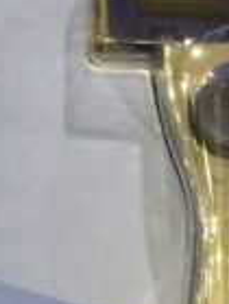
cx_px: 510
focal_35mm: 213
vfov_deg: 9.0
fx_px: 1870
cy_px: 472
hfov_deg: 6.7
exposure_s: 1/30
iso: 200
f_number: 2.2
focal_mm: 4.15
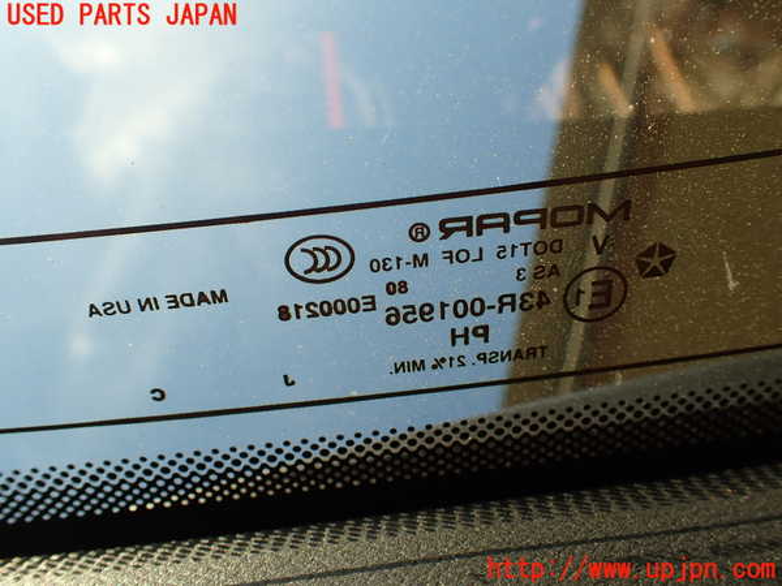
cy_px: 293
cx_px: 391
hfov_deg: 60.0
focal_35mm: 30
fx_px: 678
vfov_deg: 46.8
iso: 100
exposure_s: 1/160
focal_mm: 5.4
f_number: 3.2
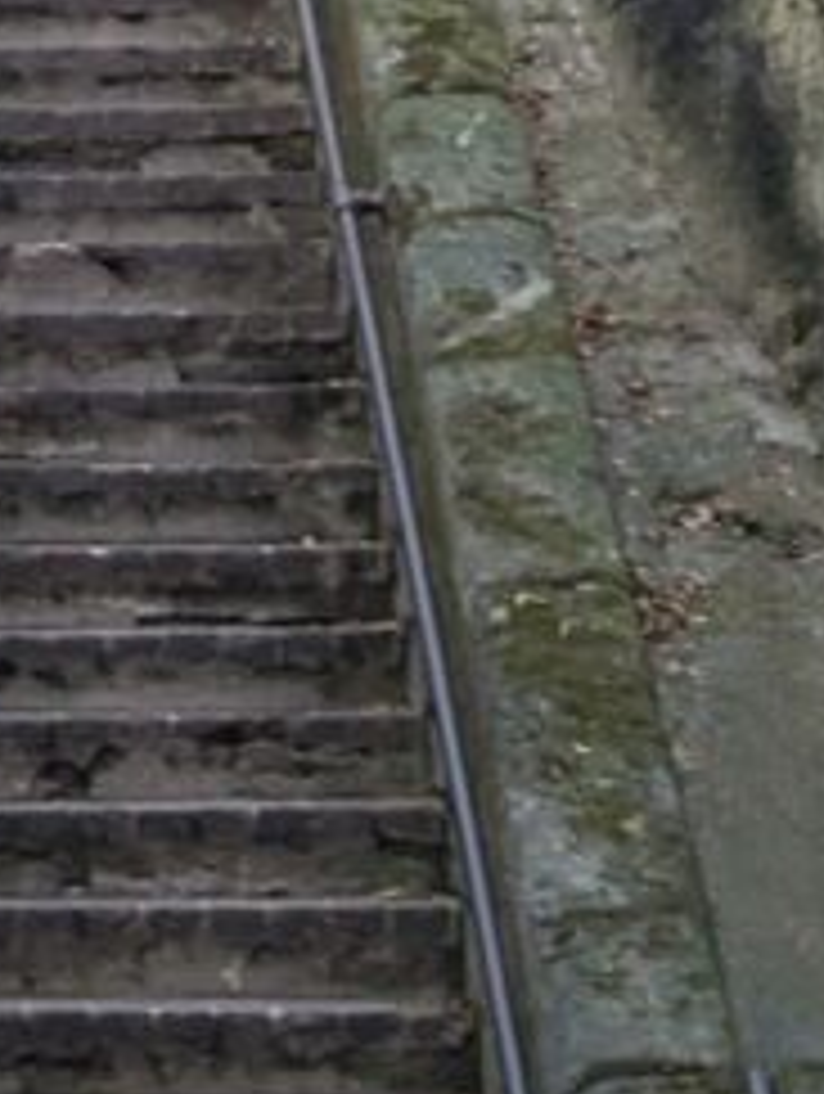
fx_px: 6394
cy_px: -153
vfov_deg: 9.7
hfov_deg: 7.2
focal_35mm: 202
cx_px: -711
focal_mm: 6.81
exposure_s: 1/91.1
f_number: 1.85
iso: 41
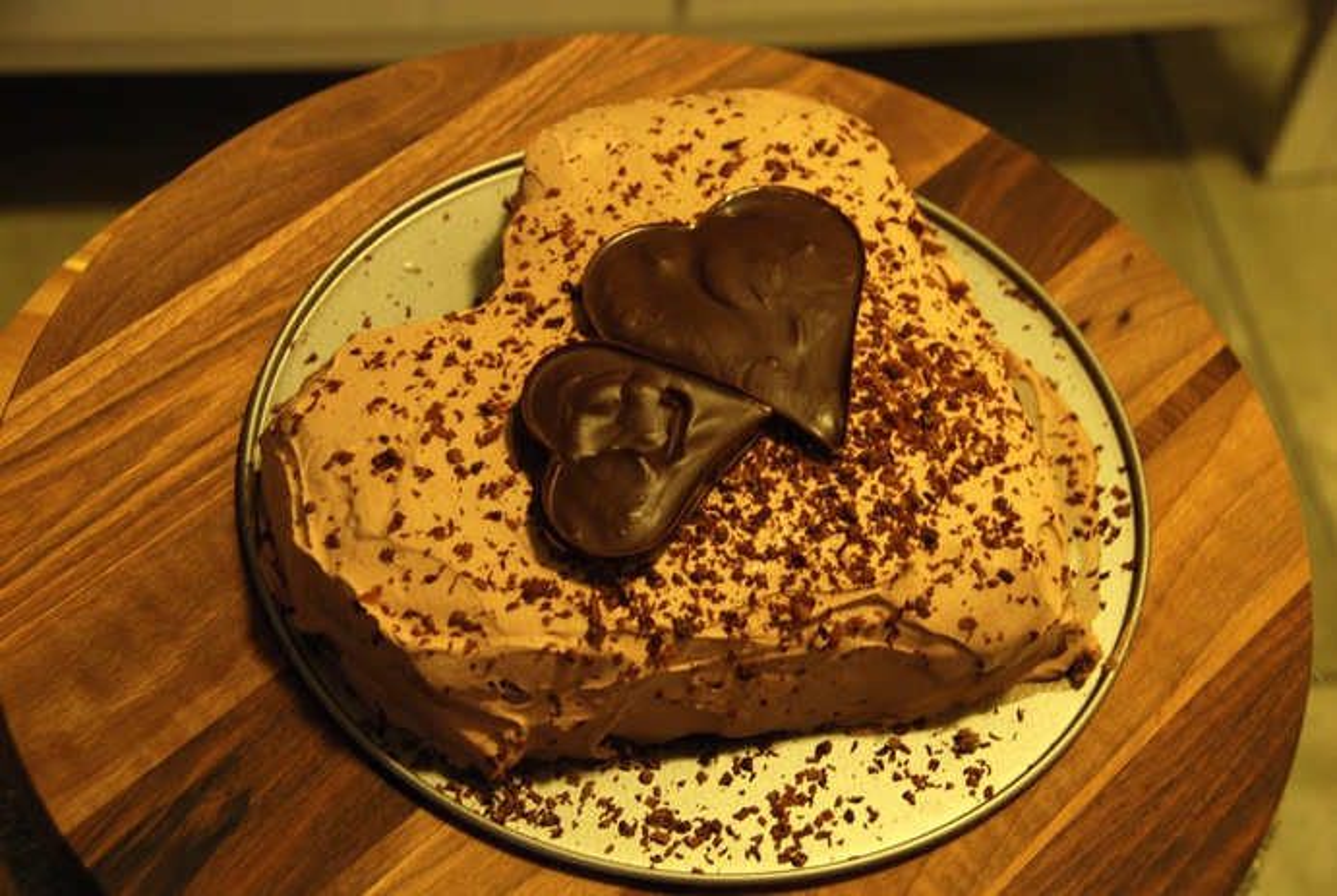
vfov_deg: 19.8
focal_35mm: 69
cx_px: 668
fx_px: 2566
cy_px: 448
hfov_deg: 29.2
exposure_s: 1/6
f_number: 4.8
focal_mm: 46
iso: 250
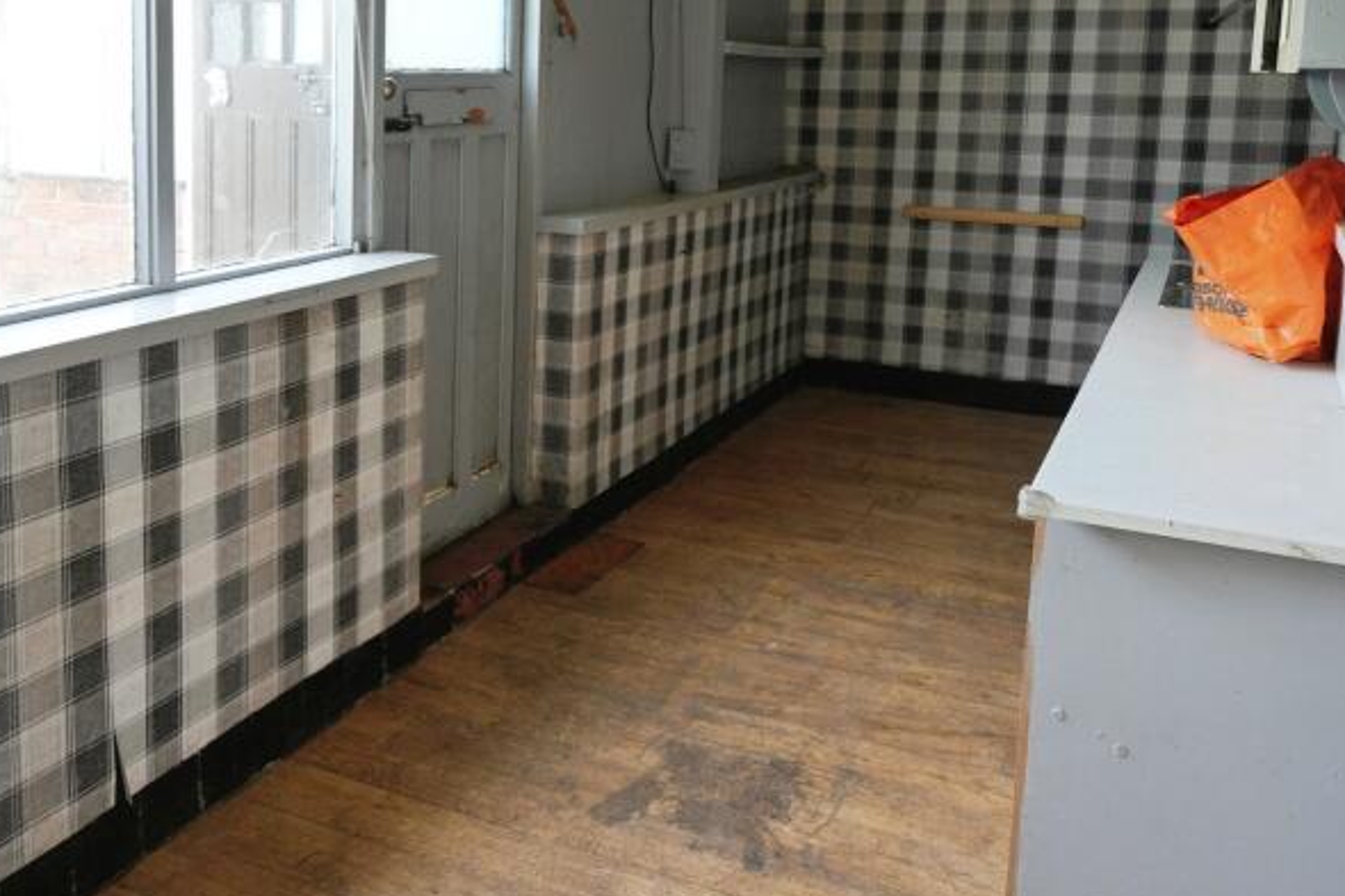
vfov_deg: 39.0
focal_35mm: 34
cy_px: 412
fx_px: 1265
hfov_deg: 55.9
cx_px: 627
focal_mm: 13
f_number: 4
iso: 250
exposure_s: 1/60
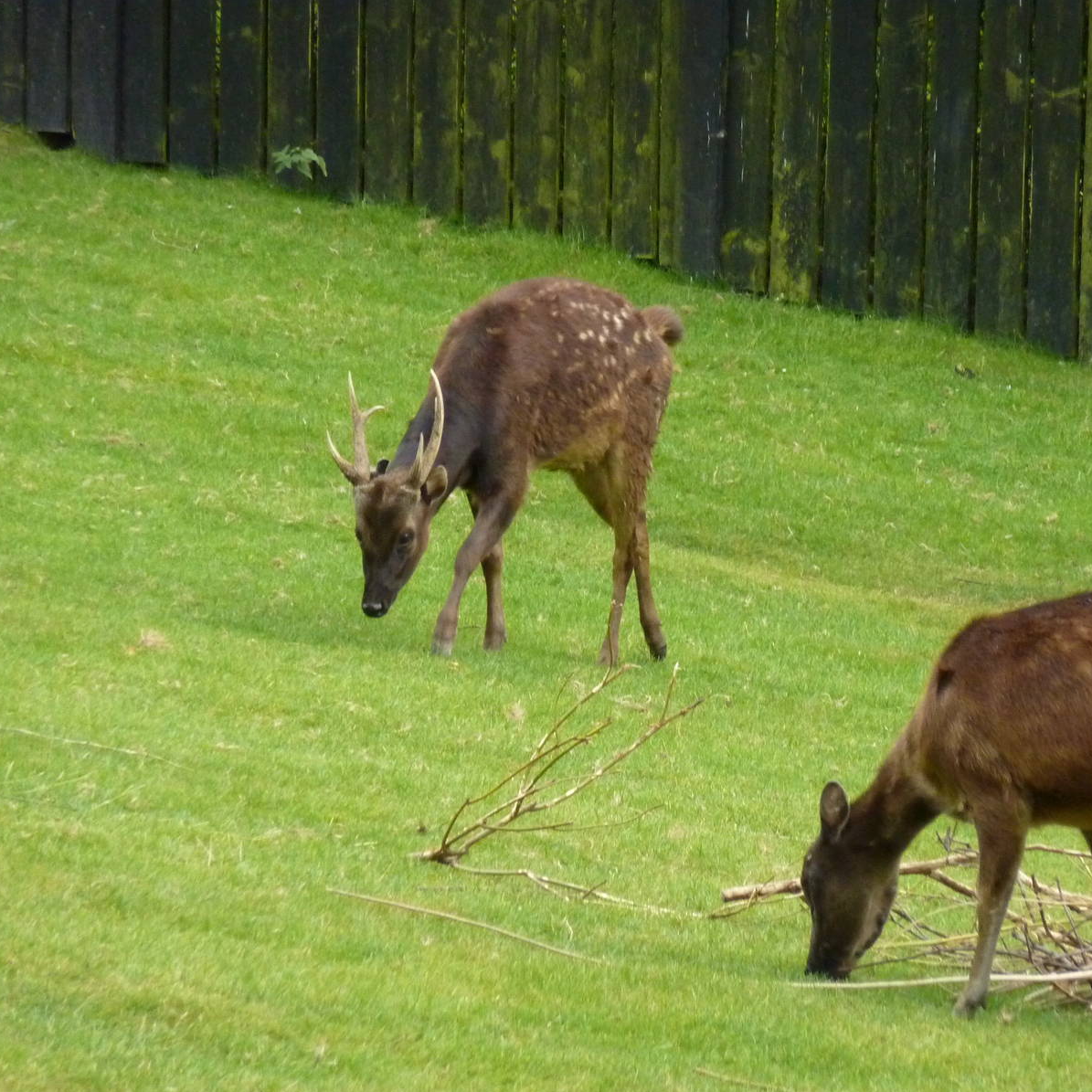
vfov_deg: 4.9
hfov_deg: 4.9
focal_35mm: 355
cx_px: 691
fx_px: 12670
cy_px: 547
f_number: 4.9
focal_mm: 49.2
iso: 400
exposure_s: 1/250
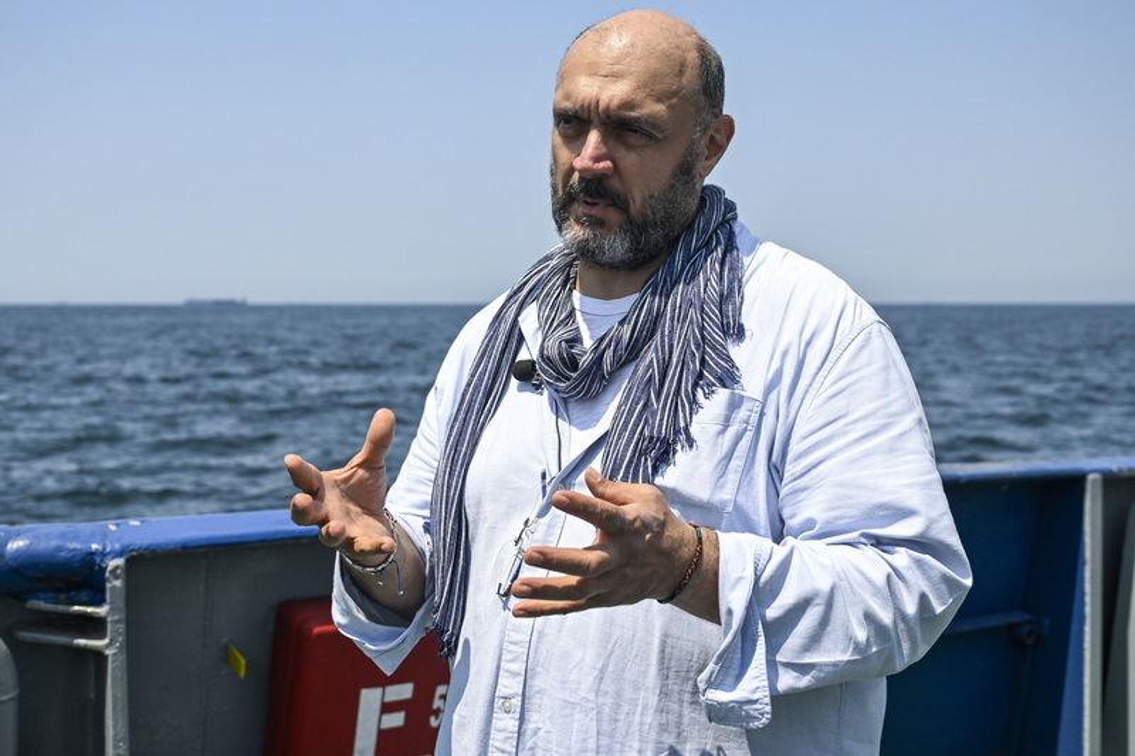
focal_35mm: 44
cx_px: 568
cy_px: 378
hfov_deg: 44.5
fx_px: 1387
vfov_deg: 30.5
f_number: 3.5
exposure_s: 1/13000
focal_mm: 29.5
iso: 800
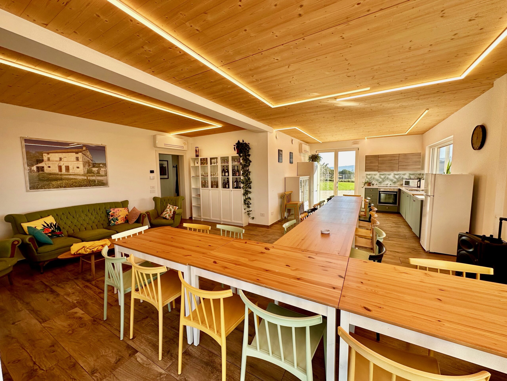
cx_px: 254
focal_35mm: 14
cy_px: 190
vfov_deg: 85.7
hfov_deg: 102.1
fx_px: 205
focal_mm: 2.22
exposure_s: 1/274
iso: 40
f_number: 2.2
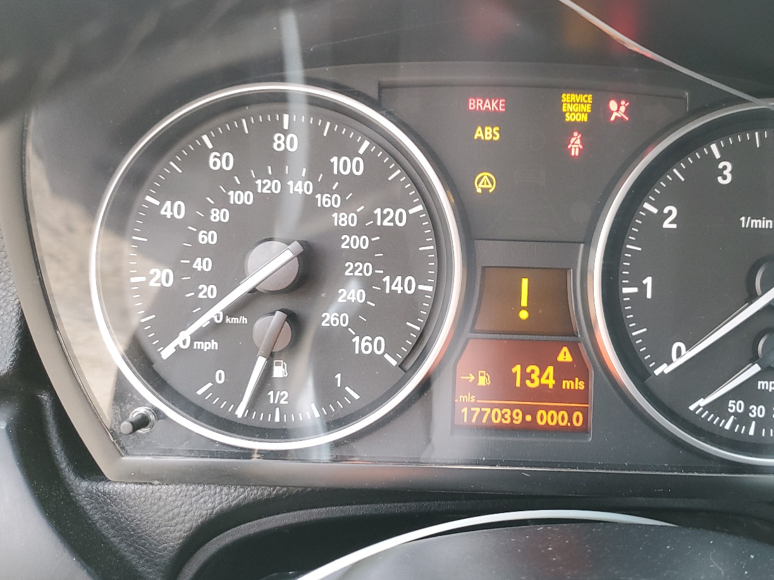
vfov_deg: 41.8
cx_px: 501
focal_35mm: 34
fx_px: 760
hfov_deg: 53.1
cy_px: 274
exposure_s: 1/60.2
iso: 88
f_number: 1.5
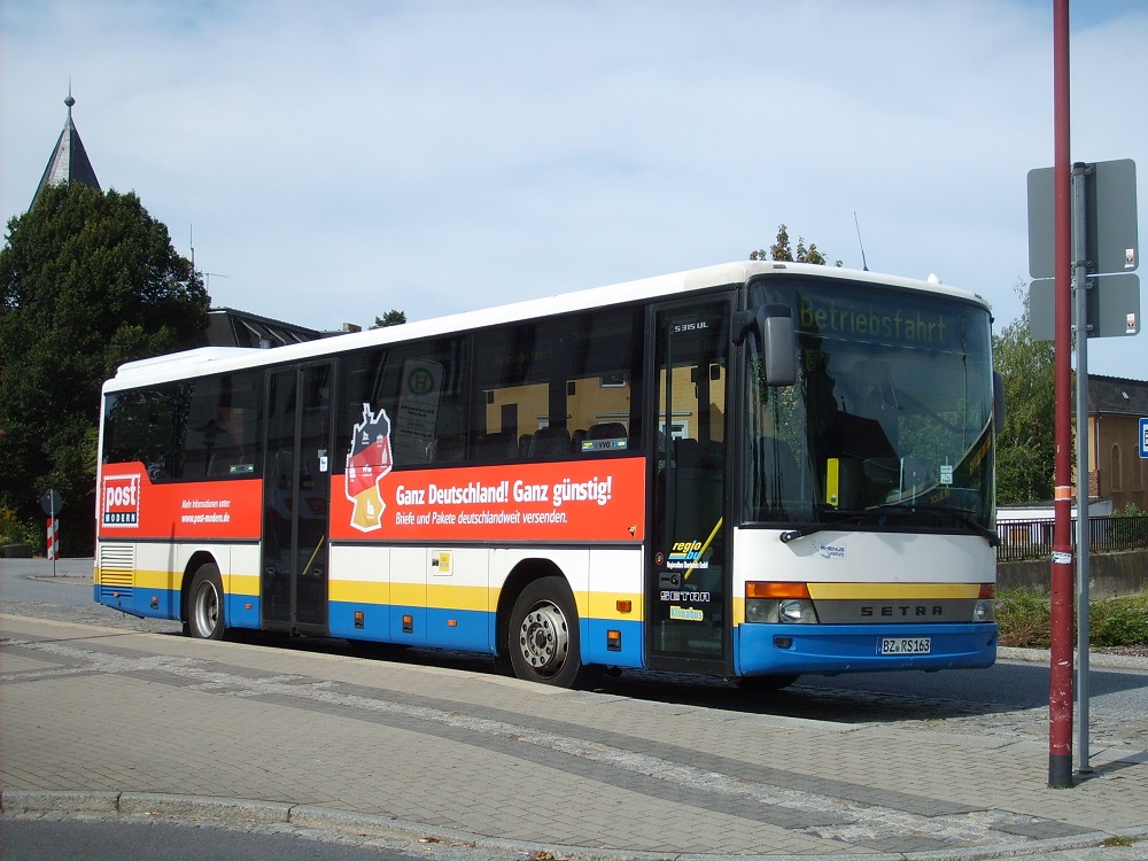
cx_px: 574
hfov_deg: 36.8
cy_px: 430
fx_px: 1725
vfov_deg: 28.0
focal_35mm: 52
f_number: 3.3
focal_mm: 8.7
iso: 50
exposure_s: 1/1000
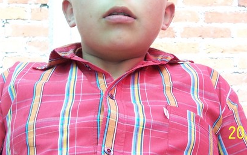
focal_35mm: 58
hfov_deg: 35.1
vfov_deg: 22.1
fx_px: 391
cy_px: 28
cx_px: 138
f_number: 2.8
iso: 80
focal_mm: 6
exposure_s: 1/180
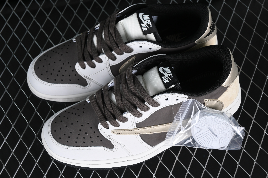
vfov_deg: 18.2
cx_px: 134
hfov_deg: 27.0
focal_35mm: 75
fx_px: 558
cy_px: 89
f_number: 6.3
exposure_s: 1/60
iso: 160
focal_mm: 50
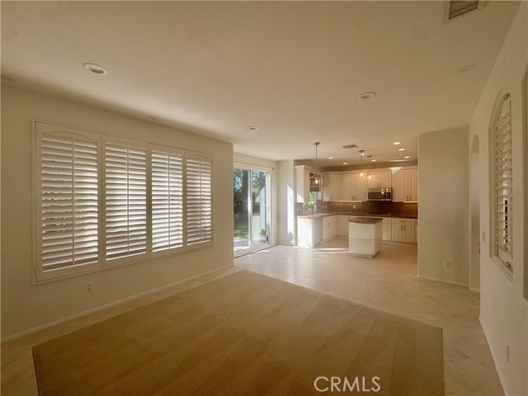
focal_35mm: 14
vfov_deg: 85.7
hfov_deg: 102.1
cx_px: 264
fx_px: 214
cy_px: 198
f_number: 2.2
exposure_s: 1/392
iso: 40
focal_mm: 2.22
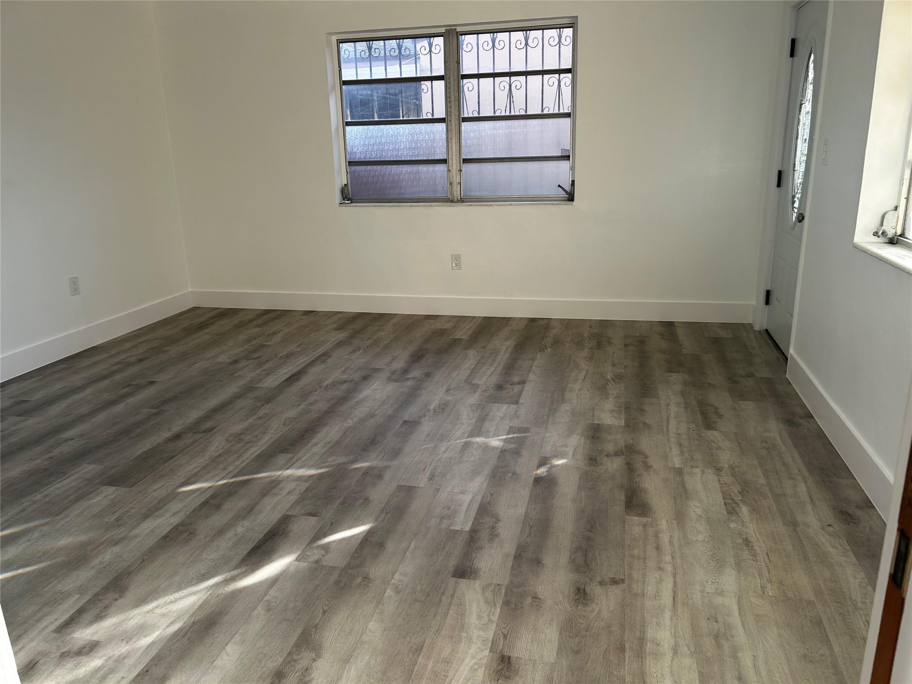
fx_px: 685
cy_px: 342
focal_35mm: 26
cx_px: 456
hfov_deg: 67.3
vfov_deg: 53.1
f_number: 1.5
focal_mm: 5.7
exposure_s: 1/197
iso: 40
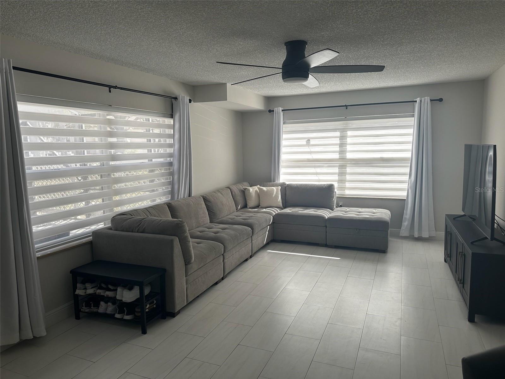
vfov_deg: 56.8
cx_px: 252
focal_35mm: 24
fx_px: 350
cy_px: 190
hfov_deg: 71.6
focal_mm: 6.86
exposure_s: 1/289
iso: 80
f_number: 1.78
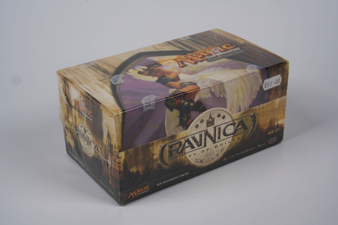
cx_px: 169
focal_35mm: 63
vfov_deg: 21.6
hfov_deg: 31.9
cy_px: 112
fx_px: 591
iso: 50
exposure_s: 1
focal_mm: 62.9
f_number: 22
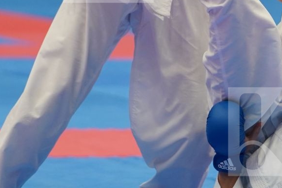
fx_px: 2829
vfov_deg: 3.8
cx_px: 274
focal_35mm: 361
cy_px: -41
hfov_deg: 5.7
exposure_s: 1/1000
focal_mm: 116
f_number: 2.8
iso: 2000
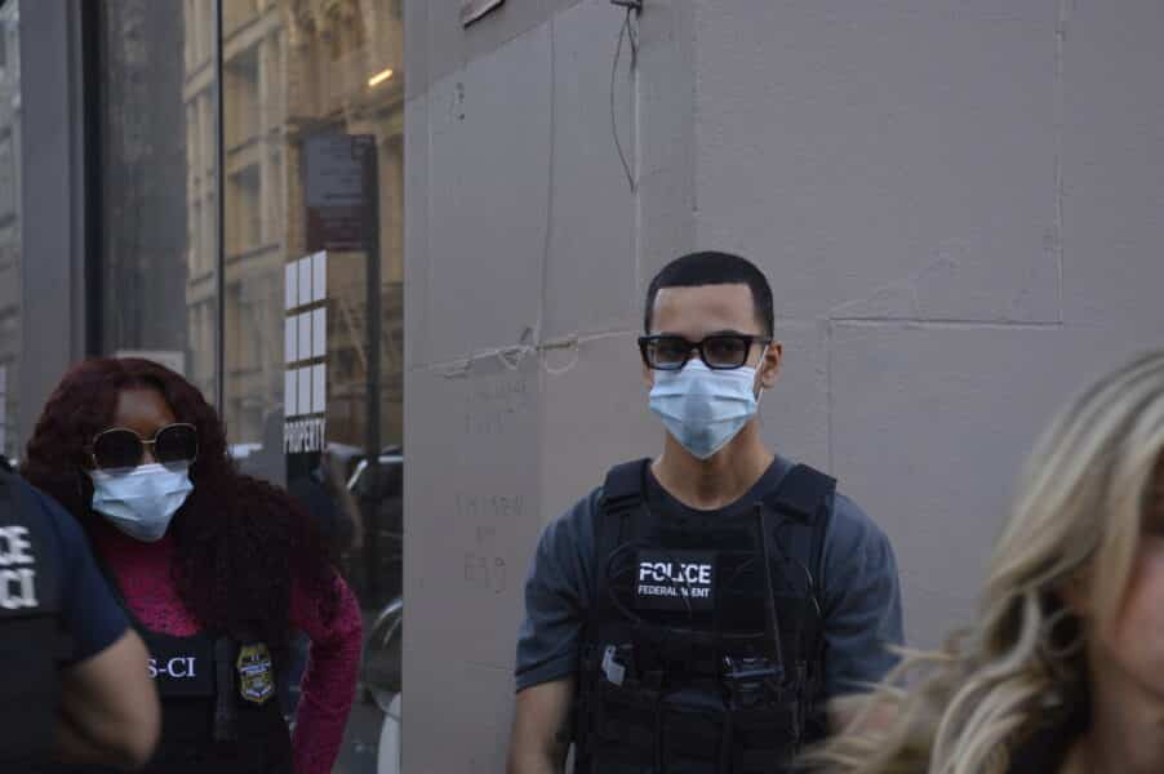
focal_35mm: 72
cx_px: 582
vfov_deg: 18.9
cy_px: 387
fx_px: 2326
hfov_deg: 28.1
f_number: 5.6
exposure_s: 1/100
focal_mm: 48
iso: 200
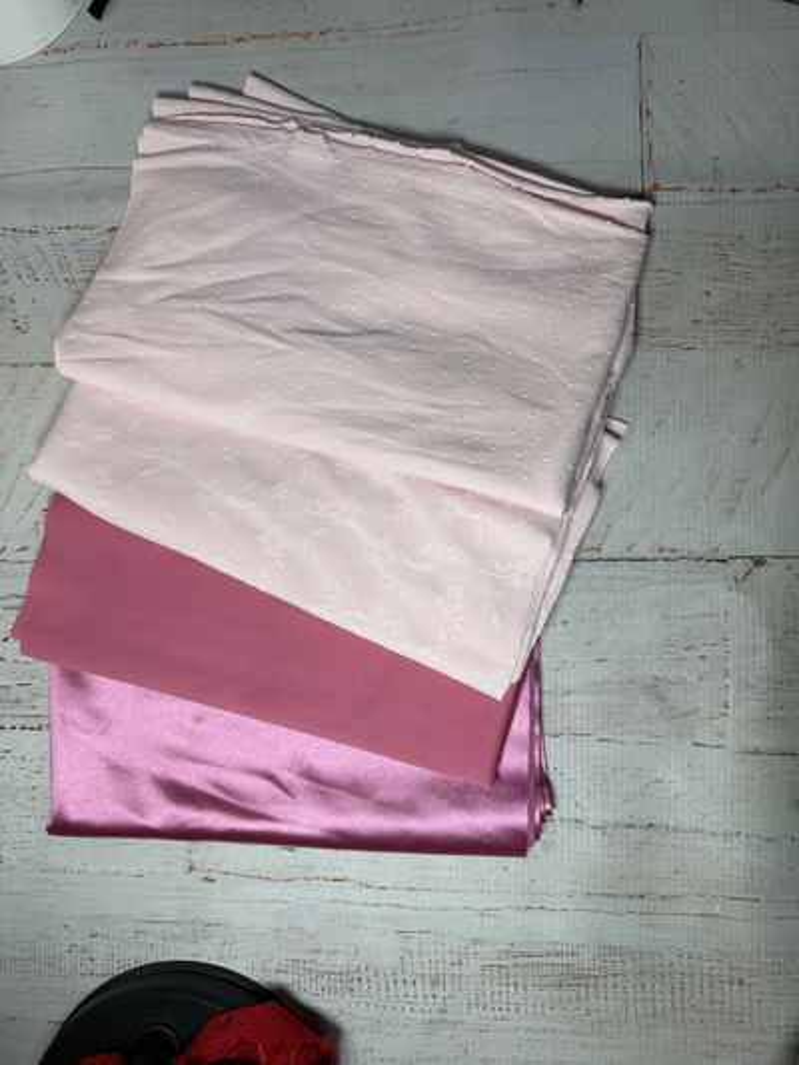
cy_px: 532
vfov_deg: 71.6
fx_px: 738
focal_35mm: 24
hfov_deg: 56.8
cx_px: 400
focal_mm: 6.76
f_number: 1.78
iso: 80
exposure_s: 1/118
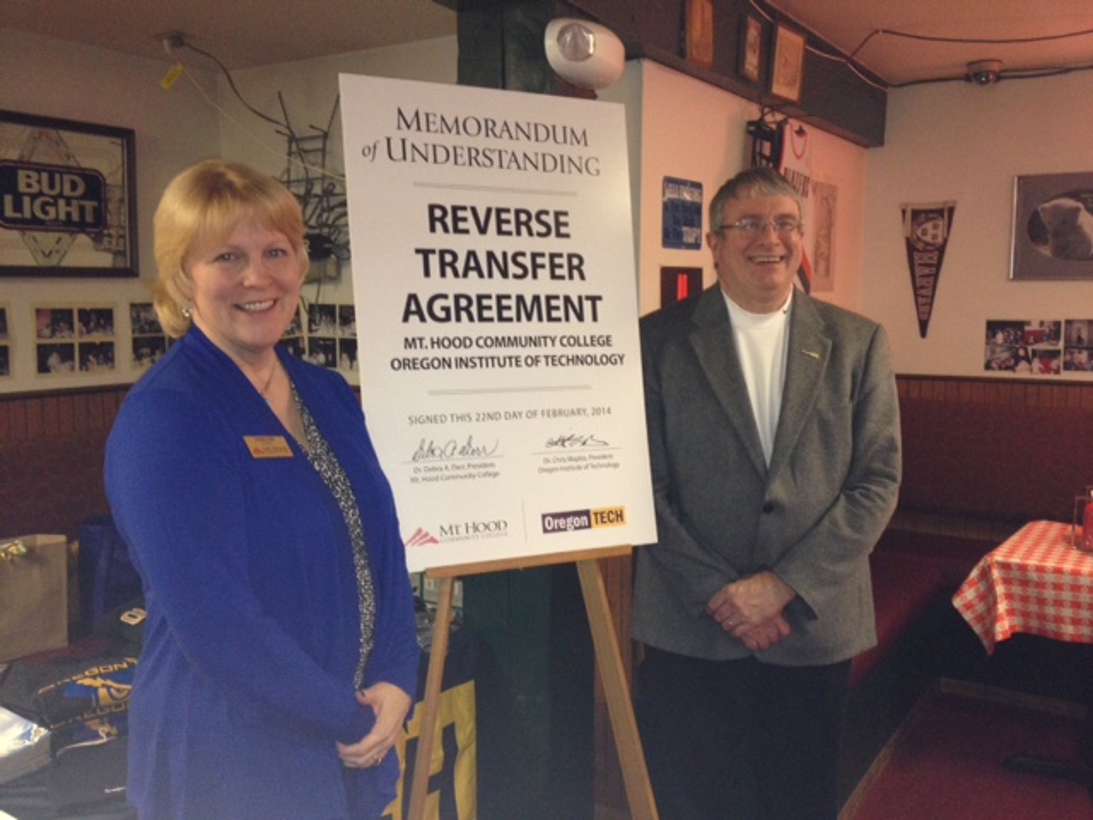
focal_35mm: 35
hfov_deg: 52.6
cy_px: 410
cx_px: 546
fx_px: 1105
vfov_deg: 40.7
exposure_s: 1/20
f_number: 2.4
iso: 160
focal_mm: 4.28
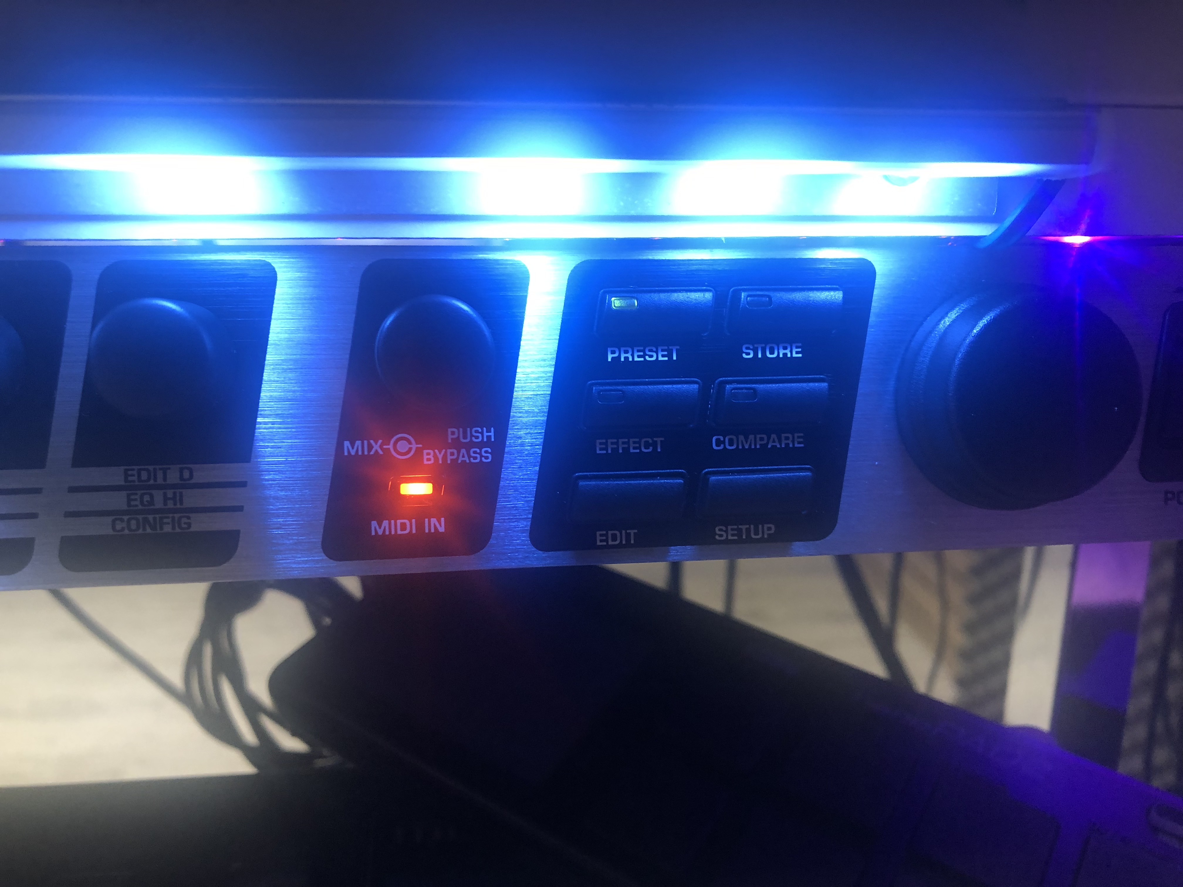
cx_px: 592
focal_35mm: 28
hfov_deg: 63.4
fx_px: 957
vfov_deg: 49.7
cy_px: 444
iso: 40
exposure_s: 1/18
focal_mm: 3.99
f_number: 1.8
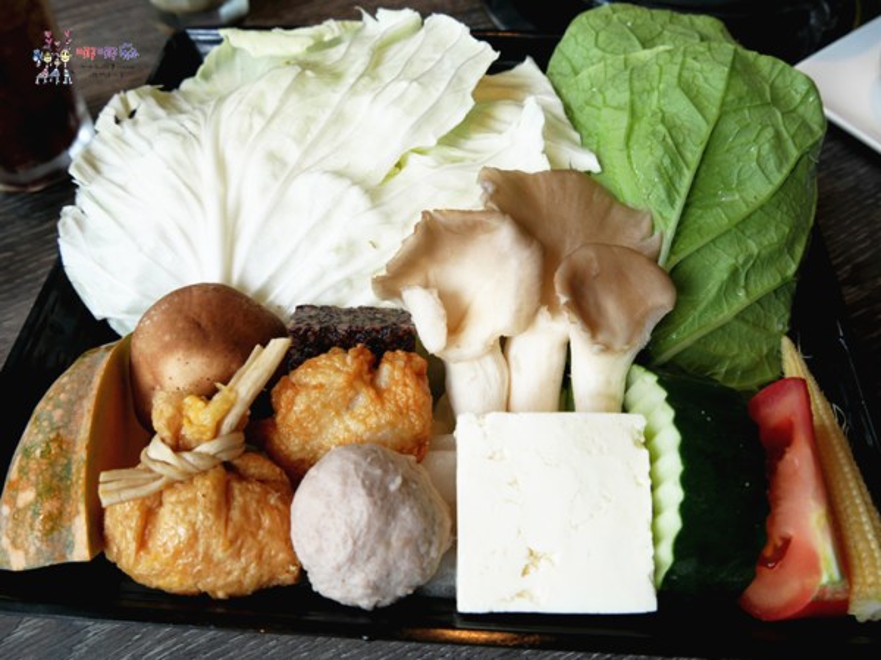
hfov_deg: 63.4
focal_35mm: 28
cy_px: 330
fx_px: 713
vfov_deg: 49.7
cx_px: 440
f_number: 5.6
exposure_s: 1/50
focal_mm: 14
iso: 200
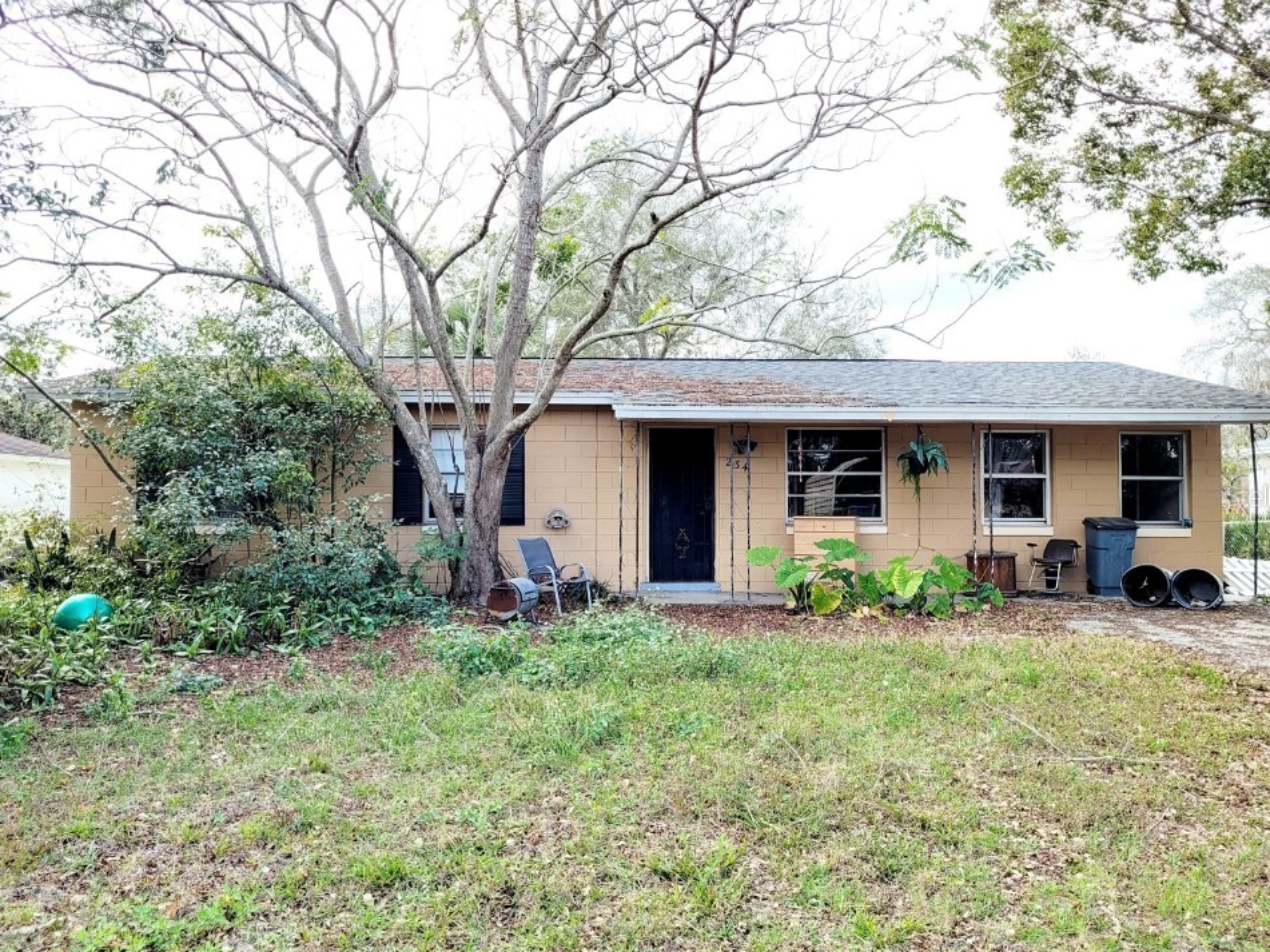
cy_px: 495
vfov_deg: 49.7
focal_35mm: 28
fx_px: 1027
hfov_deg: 63.4
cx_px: 668
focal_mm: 5.4
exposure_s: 1/323
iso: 40
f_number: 1.8
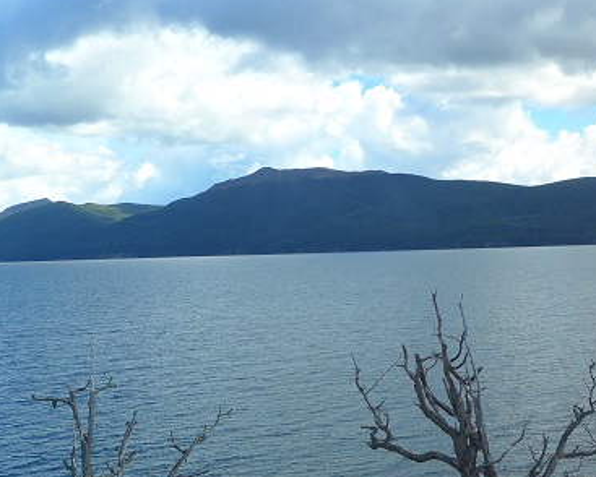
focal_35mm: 63
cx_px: 177
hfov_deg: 29.7
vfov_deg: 23.9
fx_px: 1112
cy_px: 372
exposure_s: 1/500
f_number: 4
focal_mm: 6.6
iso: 80
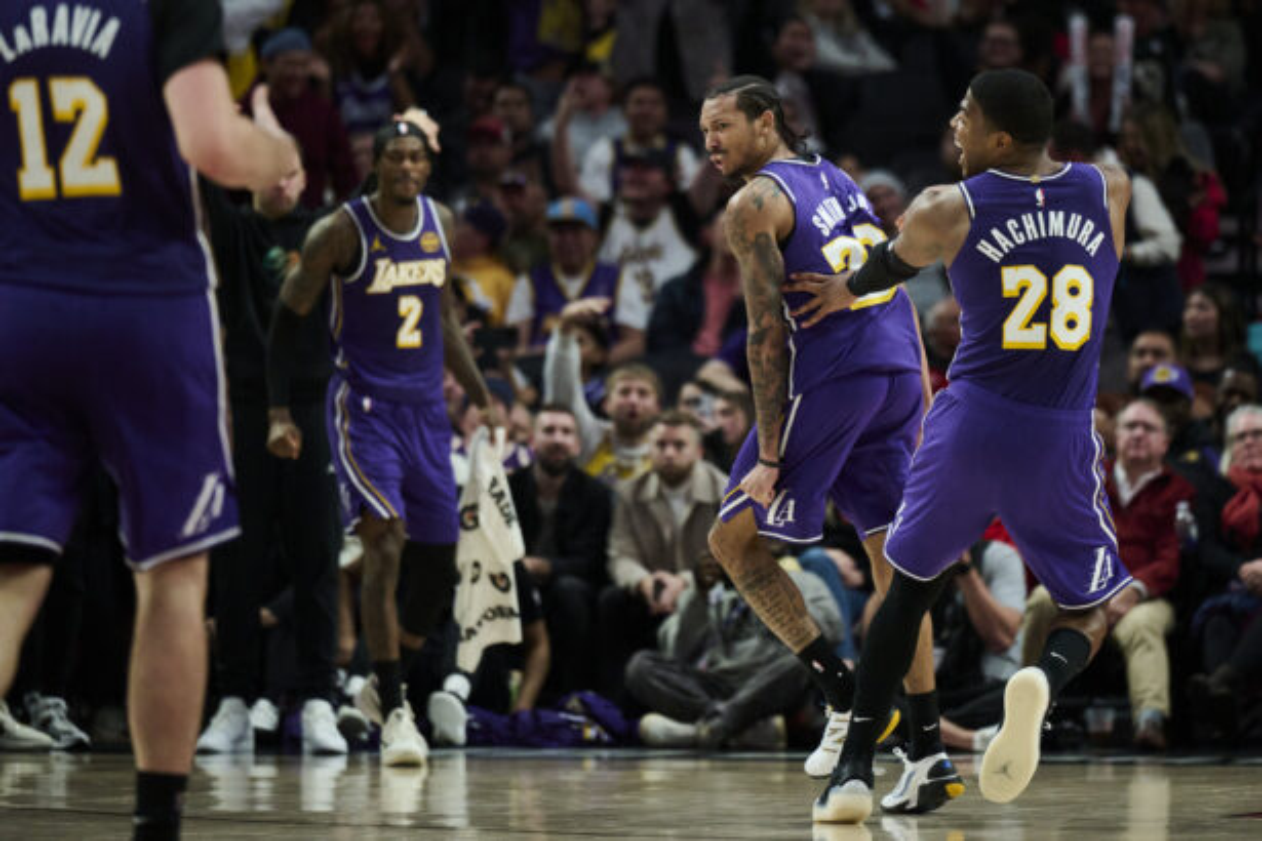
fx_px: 7011
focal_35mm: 200
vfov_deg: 6.9
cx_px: 631
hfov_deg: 10.3
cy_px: 420
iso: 3200
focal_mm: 200
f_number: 2.8
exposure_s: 1/1919
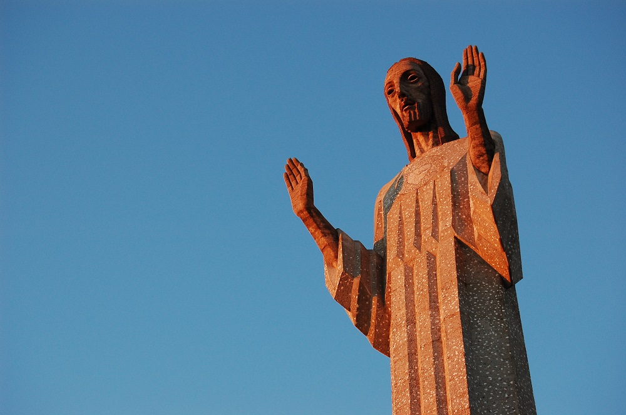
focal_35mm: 82
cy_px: 208
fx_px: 1433
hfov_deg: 24.6
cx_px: 313
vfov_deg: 16.5
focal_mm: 55
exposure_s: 1/60
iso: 400
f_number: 8
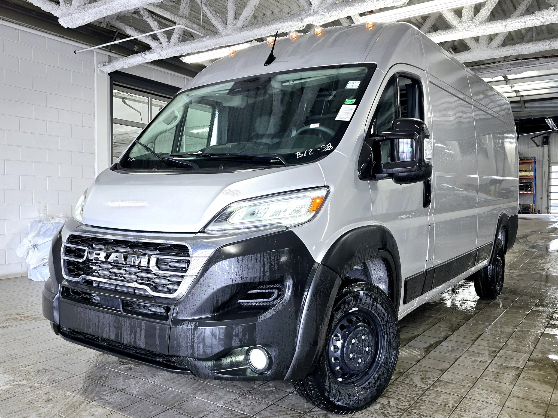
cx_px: 279
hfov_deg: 73.9
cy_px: 209
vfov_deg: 58.9
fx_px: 371
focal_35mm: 23
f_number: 1.7
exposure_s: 1/120
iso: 50
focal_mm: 6.3
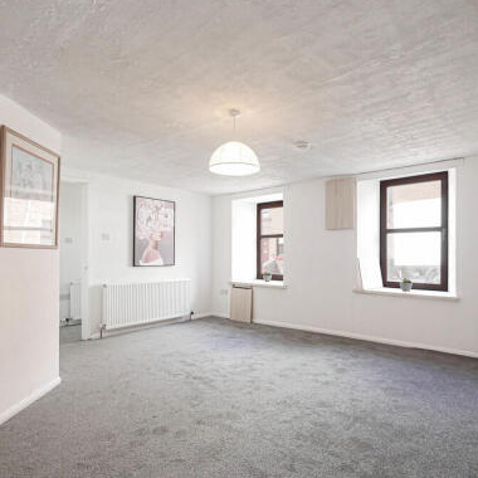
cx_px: 256
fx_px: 297
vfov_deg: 77.5
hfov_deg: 77.6
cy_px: 261
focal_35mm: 19
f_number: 4
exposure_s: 1/60
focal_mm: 7
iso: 640
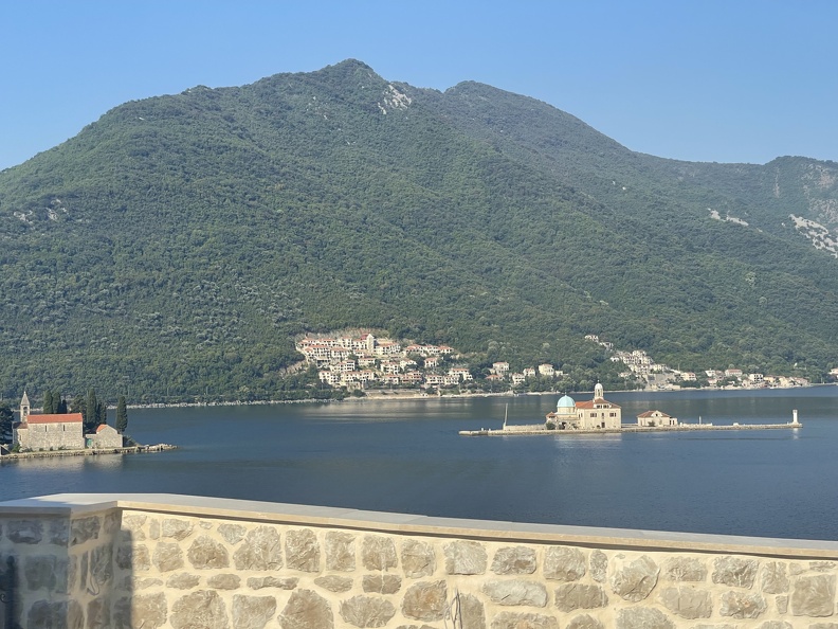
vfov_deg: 22.9
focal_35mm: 64
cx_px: 419
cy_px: 314
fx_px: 1549
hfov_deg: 30.3
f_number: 2.2
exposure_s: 1/416
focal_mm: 7.5
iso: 20
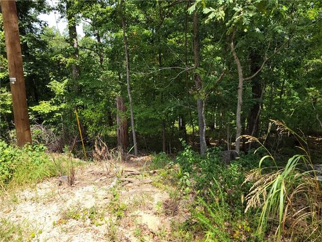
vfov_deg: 53.1
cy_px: 121
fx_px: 242
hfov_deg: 67.3
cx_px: 161
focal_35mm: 26
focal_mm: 5.4
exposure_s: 1/841
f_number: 1.8
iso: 40
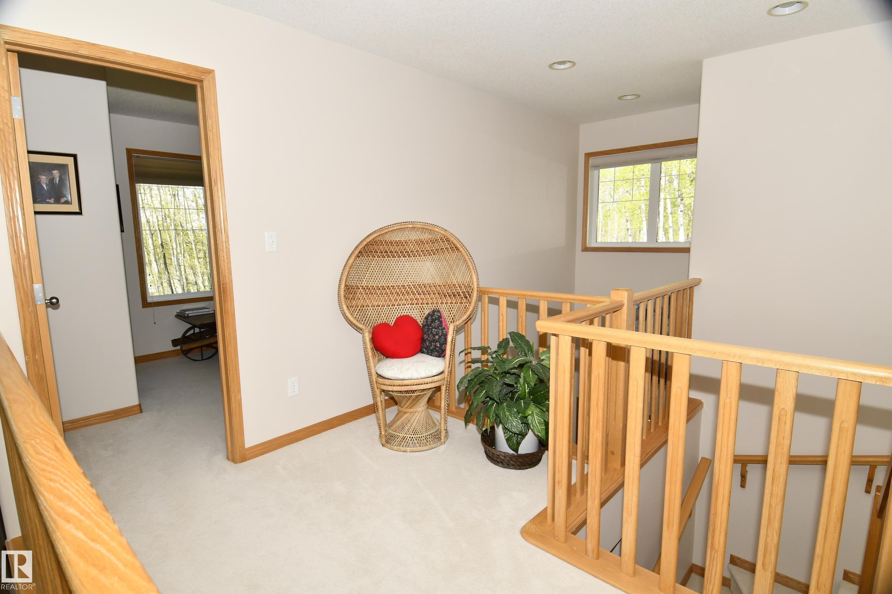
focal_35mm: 18
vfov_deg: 67.4
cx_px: 446
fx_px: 446
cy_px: 297
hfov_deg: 90.0
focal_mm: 12
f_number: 8
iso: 560
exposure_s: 1/60
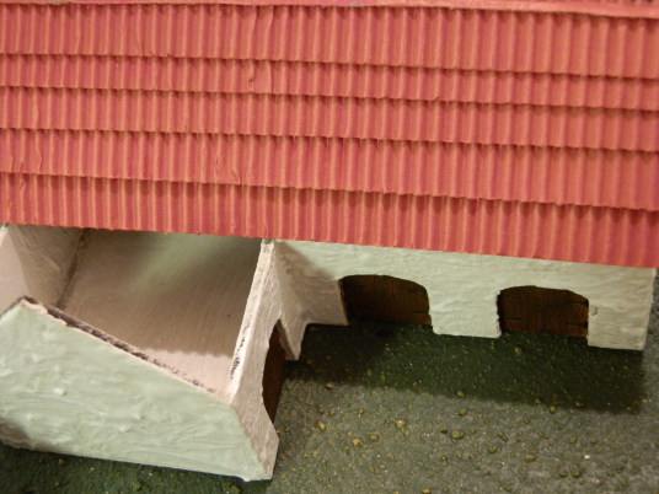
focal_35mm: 61
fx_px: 1161
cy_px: 247
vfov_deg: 24.0
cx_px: 330
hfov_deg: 31.7
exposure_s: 1/8
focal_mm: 10.99
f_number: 3.7
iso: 320
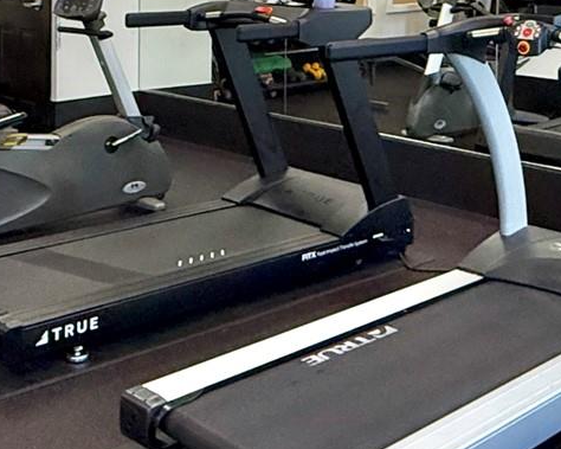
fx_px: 979
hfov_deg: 32.0
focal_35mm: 59
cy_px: -37
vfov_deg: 24.2
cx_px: 272
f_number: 2.2
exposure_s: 1/120
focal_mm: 2.22
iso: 320
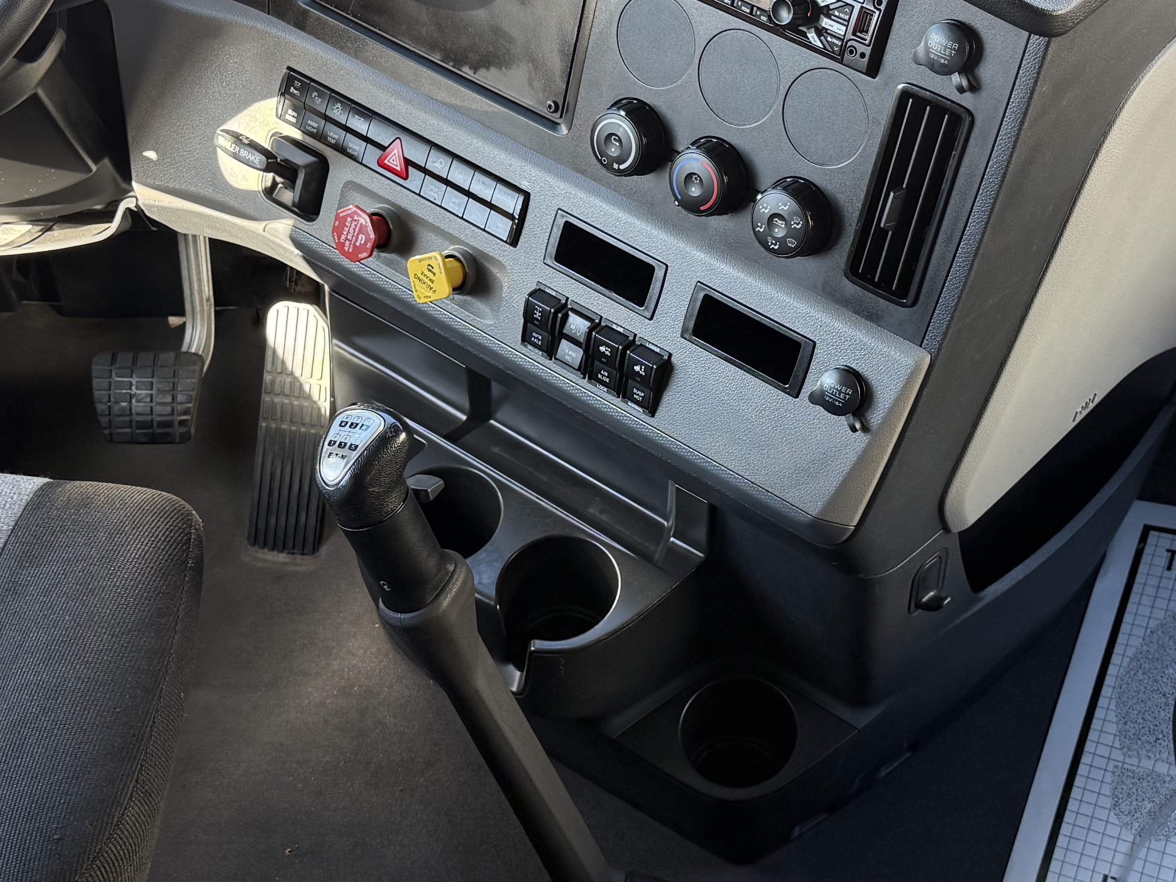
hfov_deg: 33.2
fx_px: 1970
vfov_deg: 25.2
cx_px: 660
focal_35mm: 58
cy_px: 403
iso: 100
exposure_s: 1/121
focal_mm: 6.76
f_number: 1.78
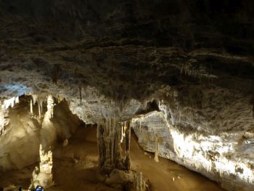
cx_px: 127
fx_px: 213
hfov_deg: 61.6
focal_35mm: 29
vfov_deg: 48.3
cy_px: 96
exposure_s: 1/8
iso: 400
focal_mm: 5
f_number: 3.5
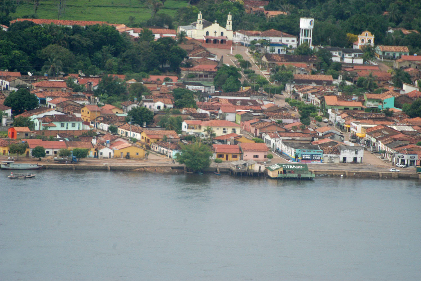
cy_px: 140
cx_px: 211
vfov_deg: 4.3
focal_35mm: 317
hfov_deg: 6.5
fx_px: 3708
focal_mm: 210
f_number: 5.6
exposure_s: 1/500
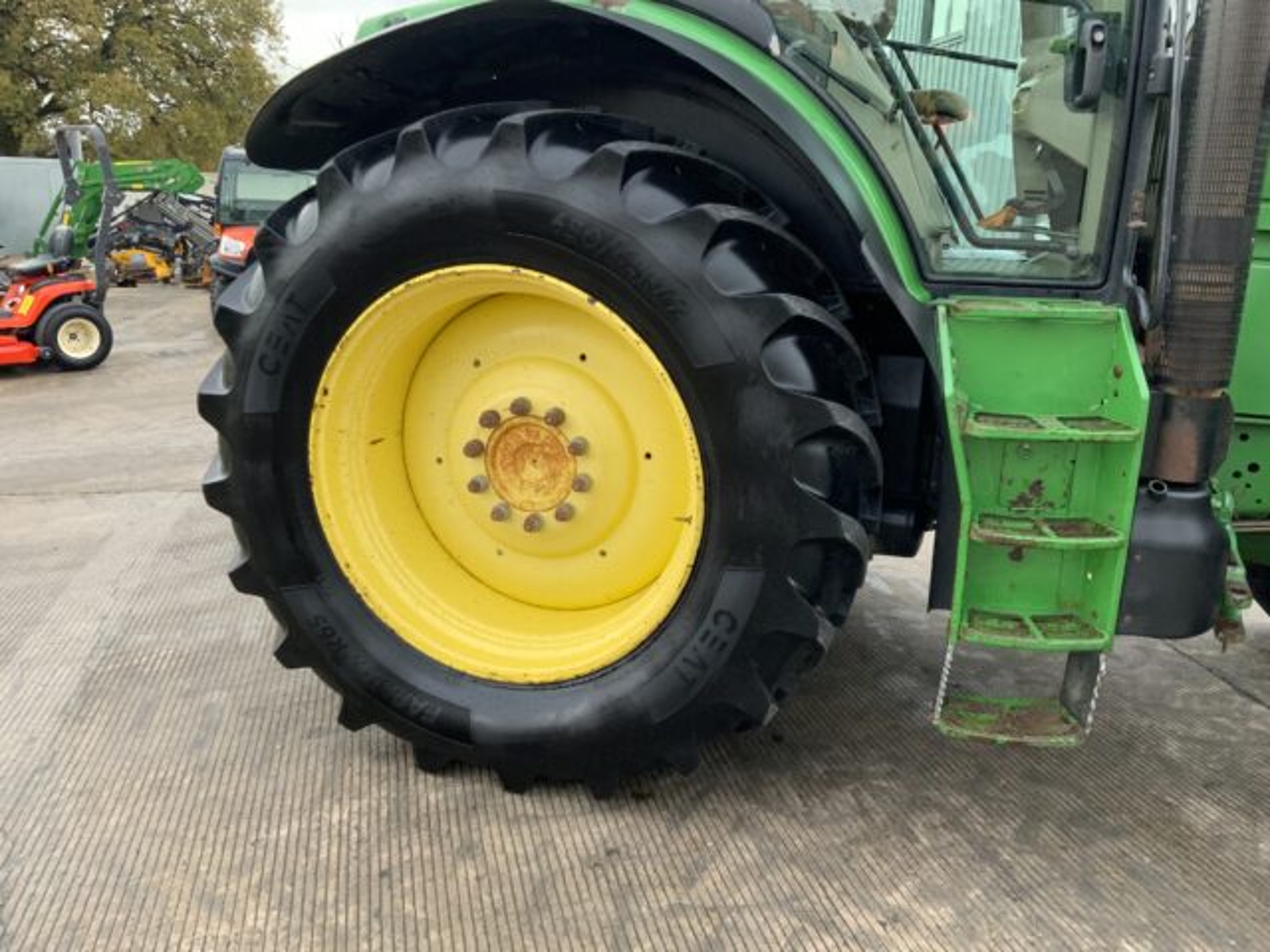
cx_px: 635
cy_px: 476
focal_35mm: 29
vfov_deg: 48.2
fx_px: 1064
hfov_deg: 61.7
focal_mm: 3
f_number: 1.8
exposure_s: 1/122
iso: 50
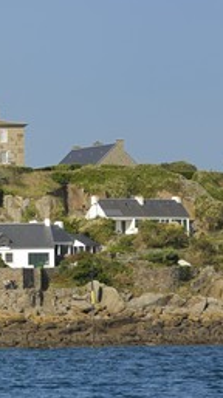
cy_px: 208
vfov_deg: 6.2
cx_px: -12
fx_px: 3668
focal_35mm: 348
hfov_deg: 3.5
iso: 100
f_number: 4.8
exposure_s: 1/500
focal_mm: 135
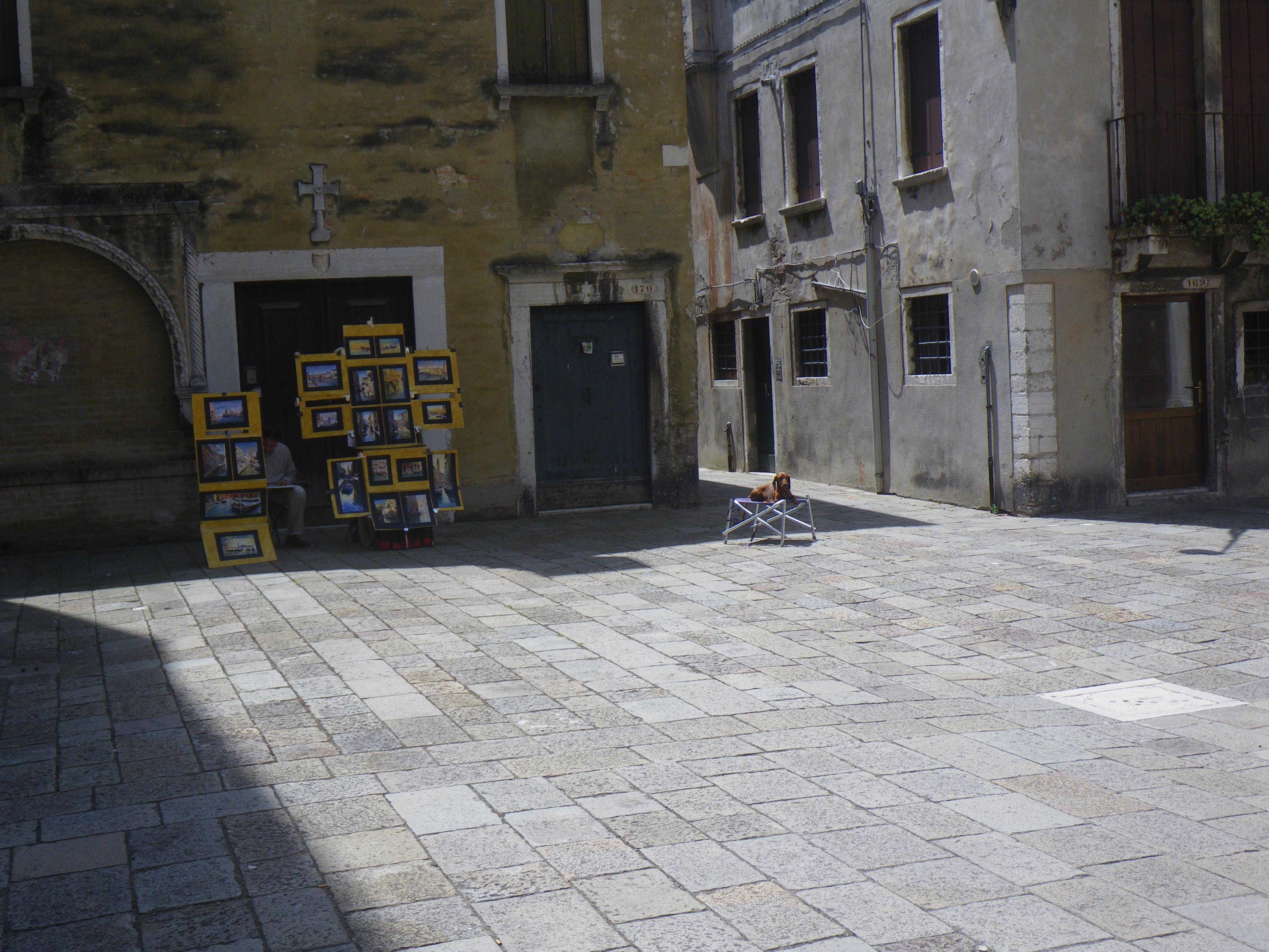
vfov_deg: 34.3
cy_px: 476
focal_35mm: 42
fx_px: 1540
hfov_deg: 44.8
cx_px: 634
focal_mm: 7.5
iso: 50
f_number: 5
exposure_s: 1/250
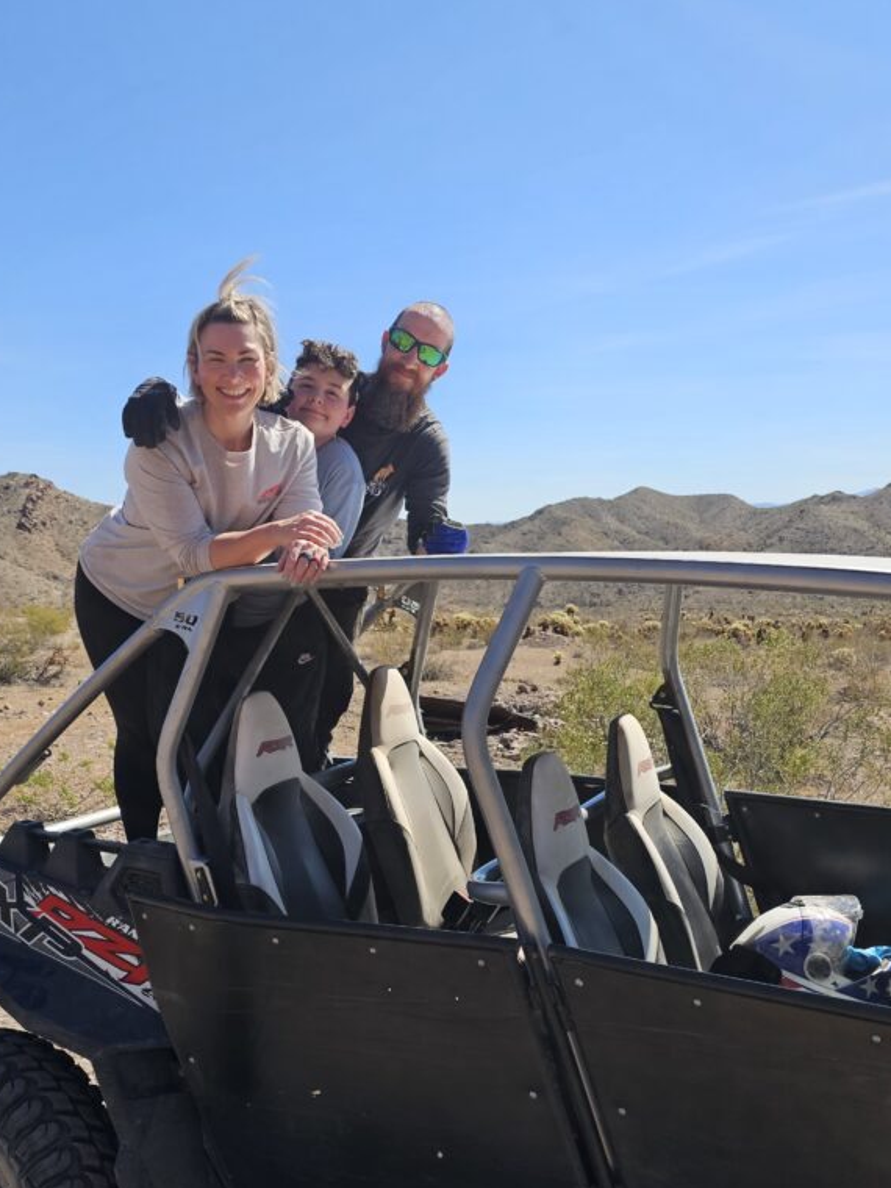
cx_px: 353
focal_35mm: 31
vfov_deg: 58.3
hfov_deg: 45.2
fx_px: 1064
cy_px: 646
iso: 32
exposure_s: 1/2000
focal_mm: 6.3
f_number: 1.7
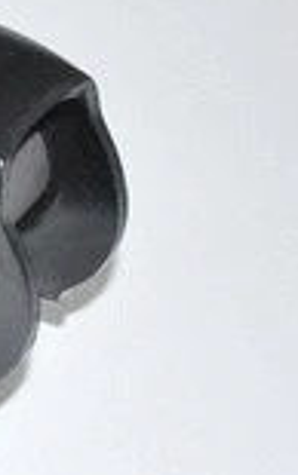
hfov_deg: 5.3
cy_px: 31
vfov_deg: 8.8
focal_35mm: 236
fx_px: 3064
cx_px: -596
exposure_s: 1/200
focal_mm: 40
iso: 100
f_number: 5.3
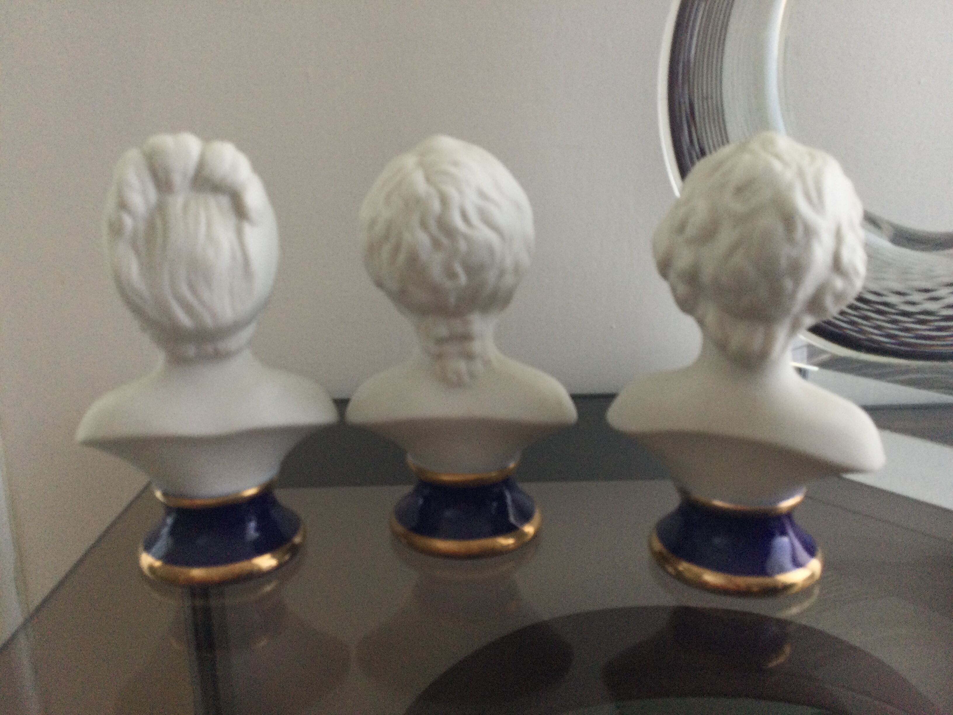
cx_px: 476
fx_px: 853
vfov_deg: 45.4
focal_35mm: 31
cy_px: 358
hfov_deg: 58.4
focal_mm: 3.3
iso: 32
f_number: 2.4
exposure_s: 1/33
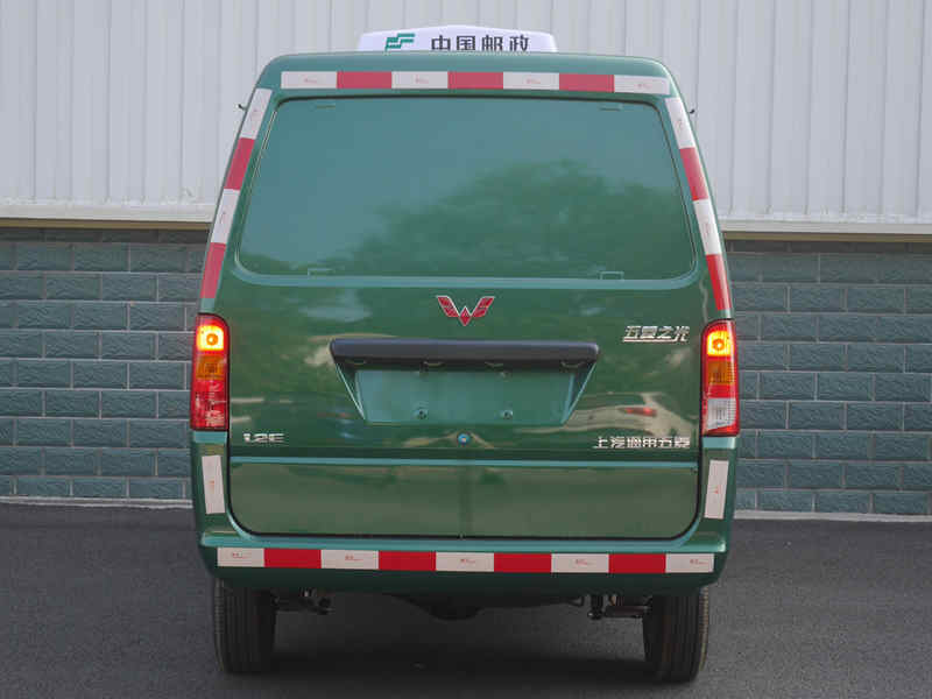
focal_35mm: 64
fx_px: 1723
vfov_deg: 22.9
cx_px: 466
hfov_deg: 30.3
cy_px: 350
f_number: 5.6
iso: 200
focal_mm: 32
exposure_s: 1/125
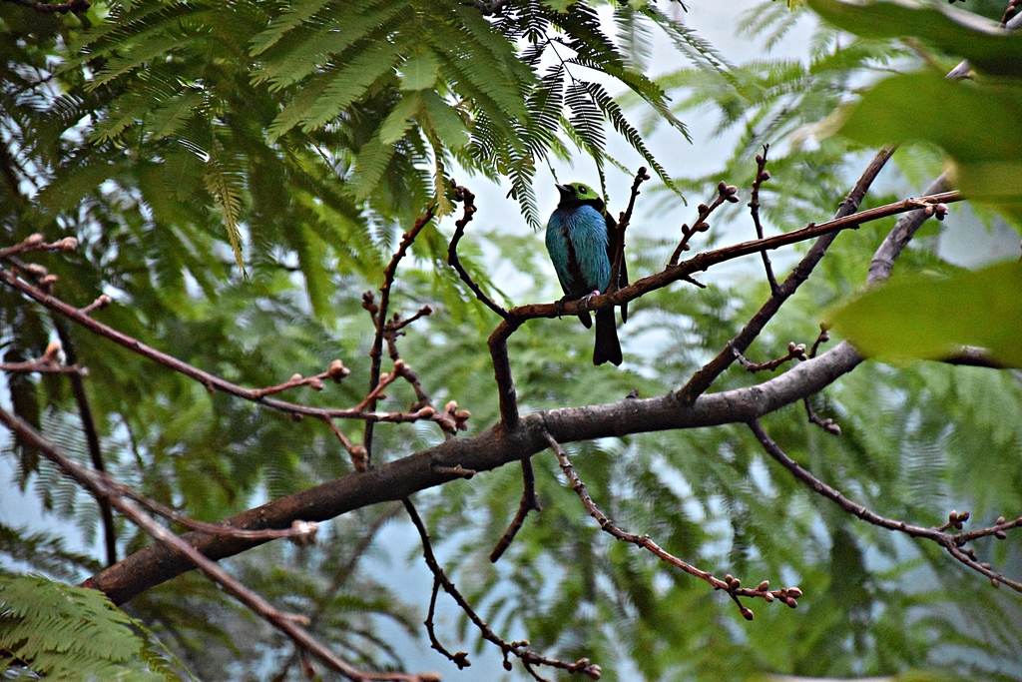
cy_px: 341
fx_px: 5962
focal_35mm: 210
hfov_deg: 9.8
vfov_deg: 6.5
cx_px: 511
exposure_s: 1/500
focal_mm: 140
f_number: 5.6
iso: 8000
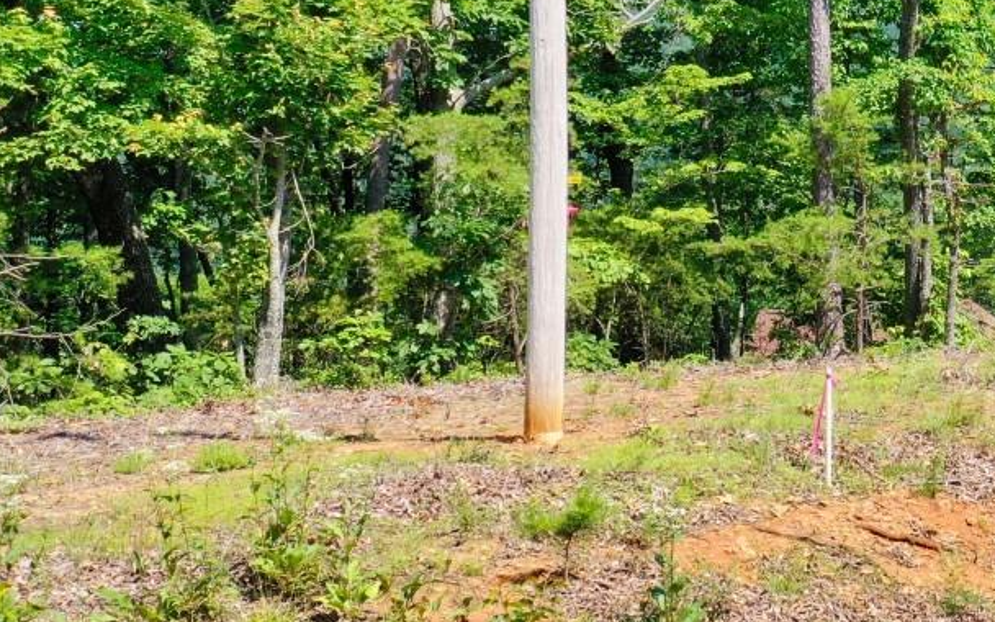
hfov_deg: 25.5
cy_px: 177
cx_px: 1049
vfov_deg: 17.1
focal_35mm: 76
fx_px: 2061
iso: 100
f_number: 5
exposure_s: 1/320
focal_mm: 10.3
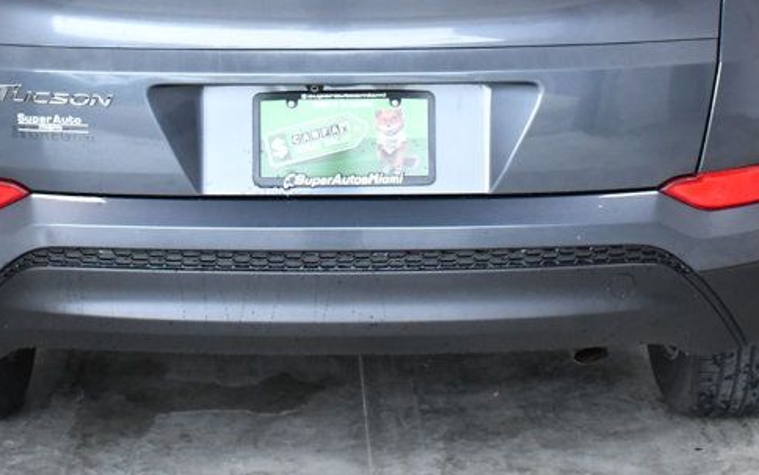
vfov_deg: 13.3
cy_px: 9
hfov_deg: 21.4
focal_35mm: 97
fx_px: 2007
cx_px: 323
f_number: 9
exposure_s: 1/320
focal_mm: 30
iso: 2500
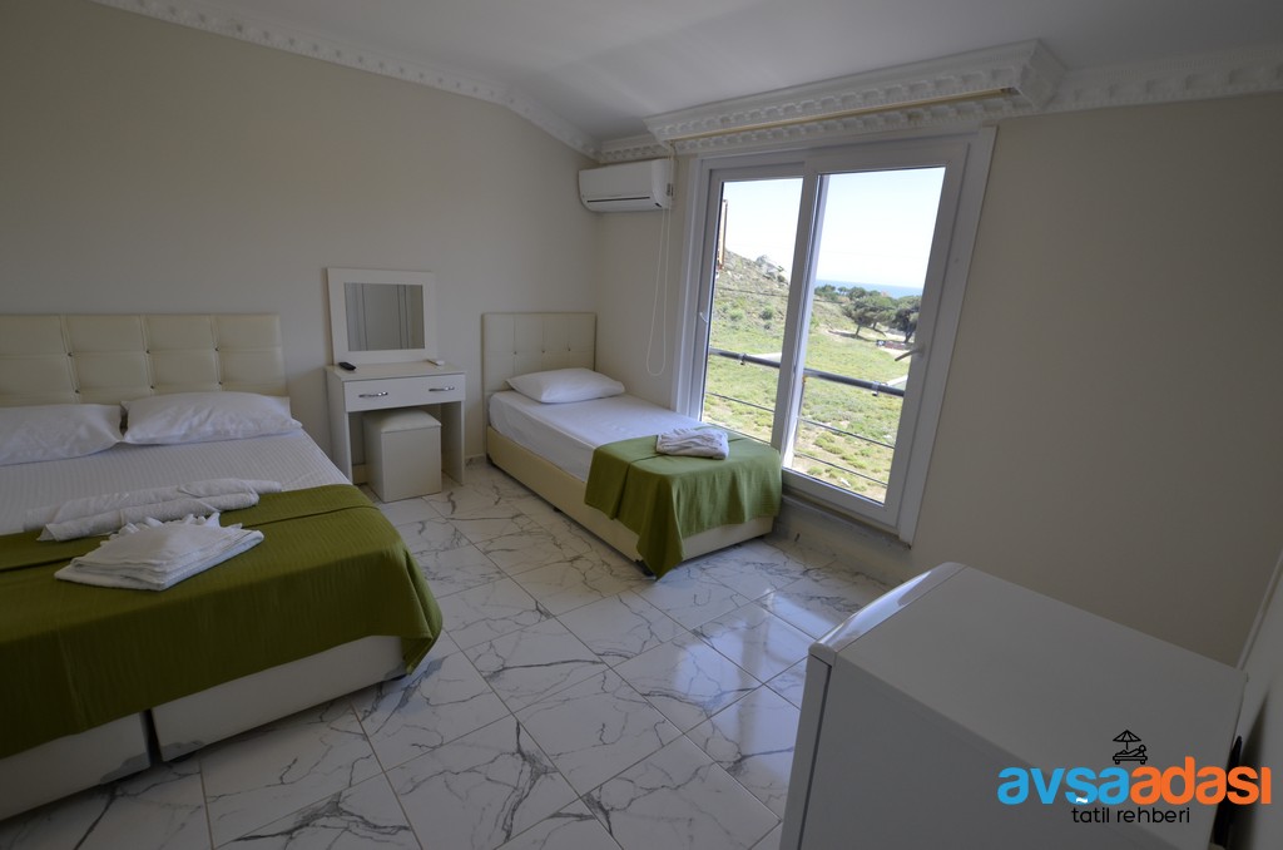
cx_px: 642
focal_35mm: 16
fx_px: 587
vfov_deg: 71.8
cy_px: 425
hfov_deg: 95.1
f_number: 5.6
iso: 250
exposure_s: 1/125
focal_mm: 11
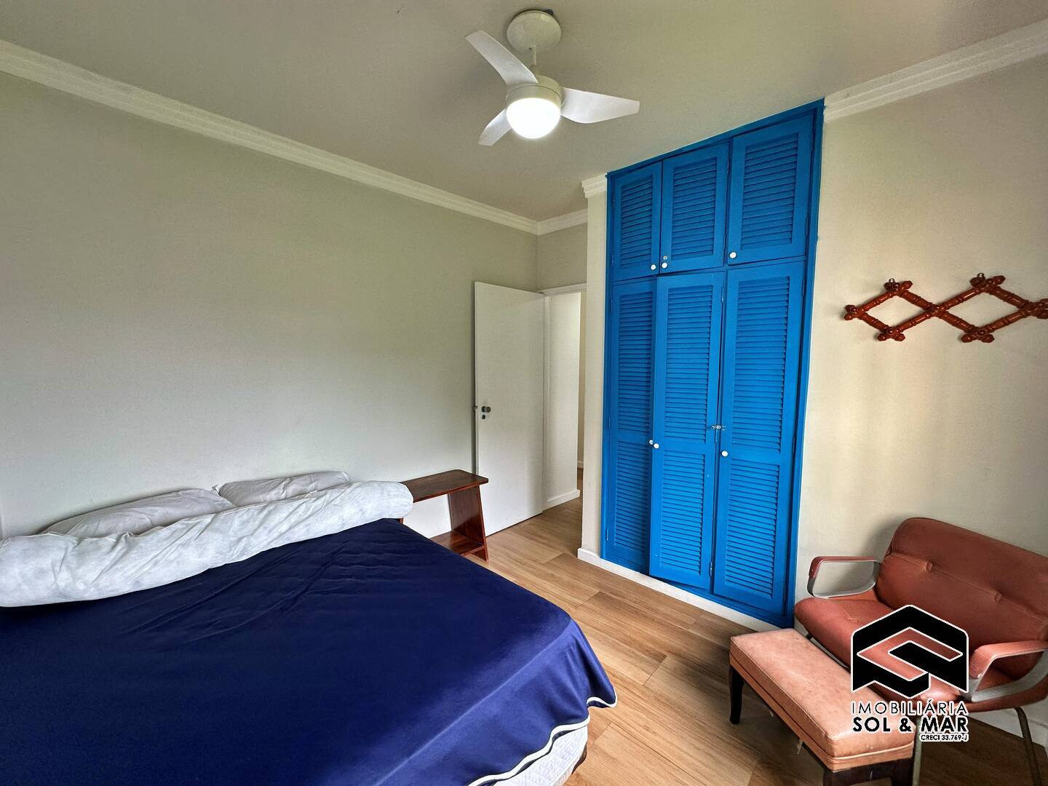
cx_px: 524
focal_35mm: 14
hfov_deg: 102.1
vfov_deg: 85.7
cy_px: 393
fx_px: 424
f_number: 2.2
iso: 125
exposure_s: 1/120
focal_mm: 2.22
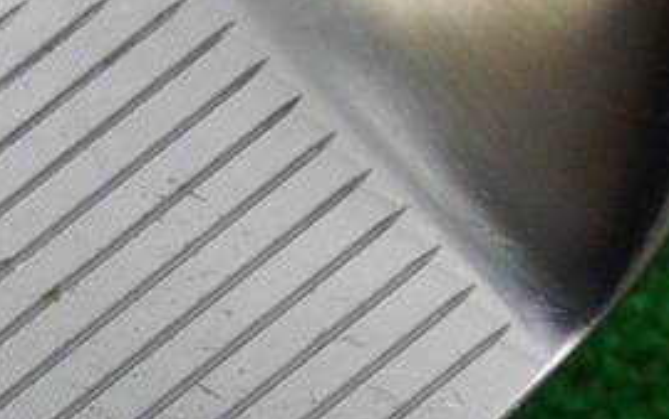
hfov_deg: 21.3
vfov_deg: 13.8
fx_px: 1696
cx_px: -47
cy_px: 446
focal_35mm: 93
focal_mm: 6.42
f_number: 3.6
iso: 400
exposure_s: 1/80
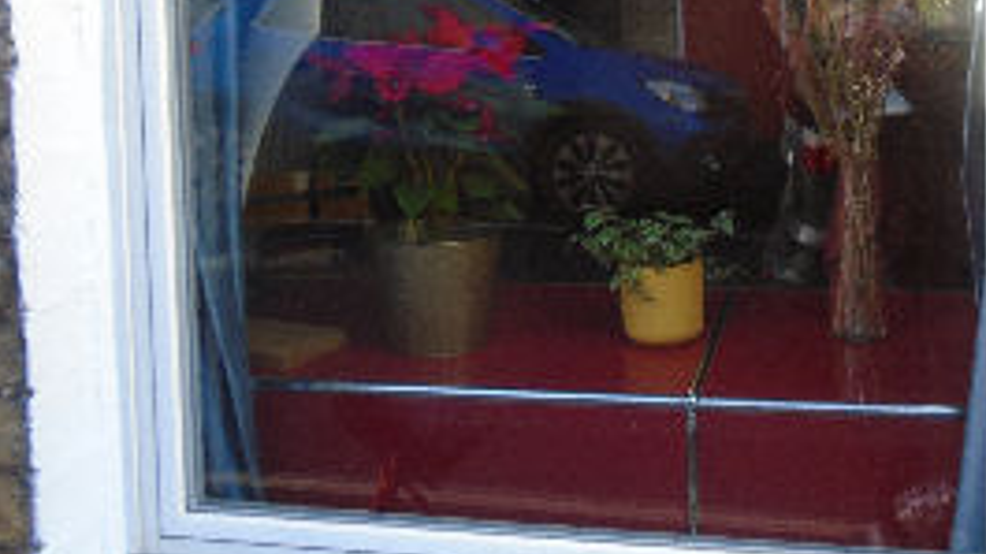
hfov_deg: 45.9
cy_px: 50
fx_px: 1150
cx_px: 629
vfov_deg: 26.2
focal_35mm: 44
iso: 100
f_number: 3.2
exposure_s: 1/100
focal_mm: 4.6
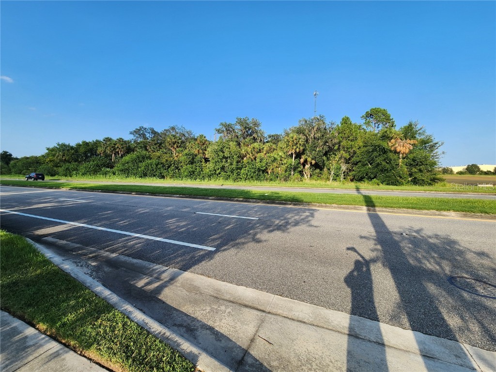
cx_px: 248
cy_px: 186
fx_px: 186
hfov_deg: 106.2
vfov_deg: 89.9
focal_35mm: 13
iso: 50
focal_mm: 2.2
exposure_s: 1/857
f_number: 2.2
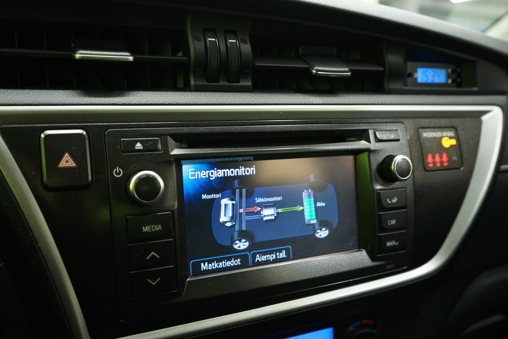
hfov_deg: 60.3
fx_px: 437
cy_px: 170
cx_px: 254
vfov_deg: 42.3
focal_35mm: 31
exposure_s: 1/13
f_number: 5
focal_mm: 31
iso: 1000
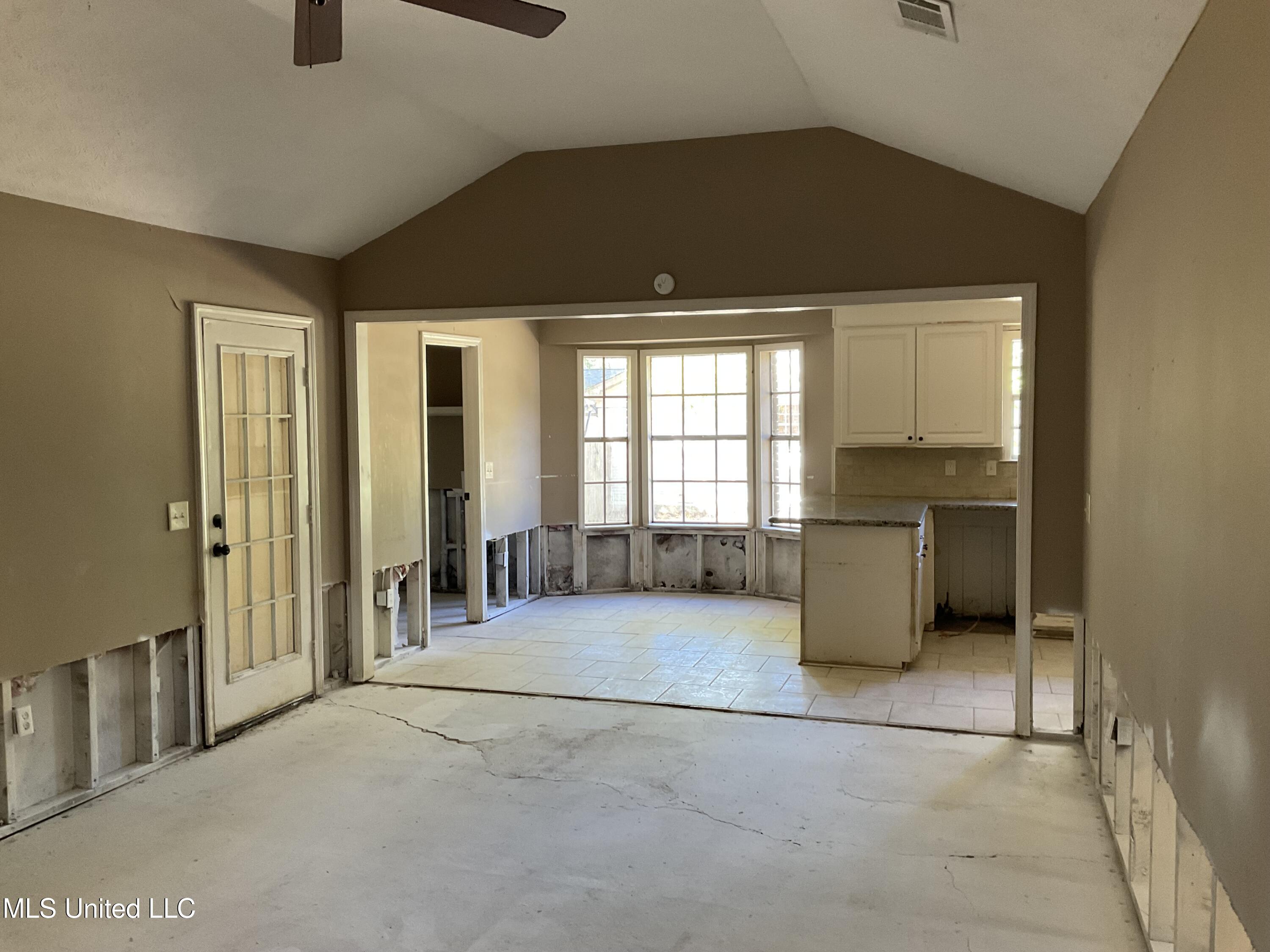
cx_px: 635
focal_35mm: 29
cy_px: 476
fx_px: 1064
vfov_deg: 48.2
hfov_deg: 61.7
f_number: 1.8
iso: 100
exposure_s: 1/50
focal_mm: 3
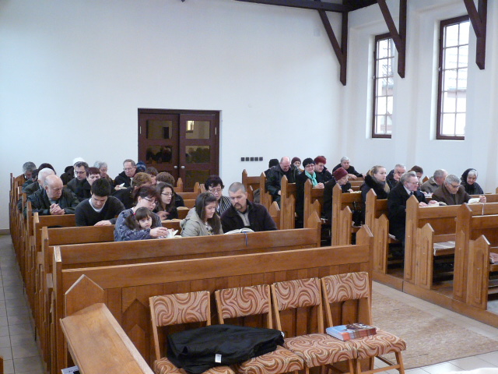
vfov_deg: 36.8
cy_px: 187
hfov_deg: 47.9
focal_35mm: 39
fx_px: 561
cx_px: 249
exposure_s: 1/20
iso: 400
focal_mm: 4.8
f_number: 2.8
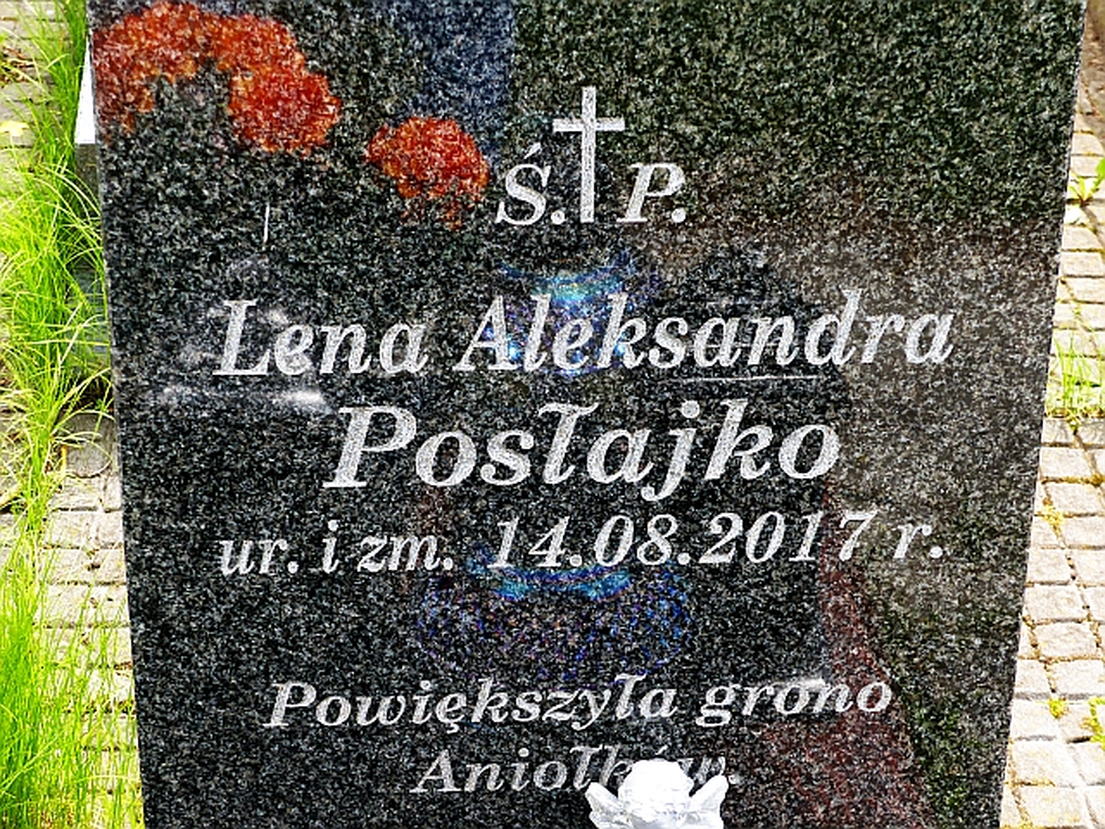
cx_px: 552
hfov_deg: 21.5
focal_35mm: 91
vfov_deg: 16.2
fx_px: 2905
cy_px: 414
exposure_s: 1/100
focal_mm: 16.4
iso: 100
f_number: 4
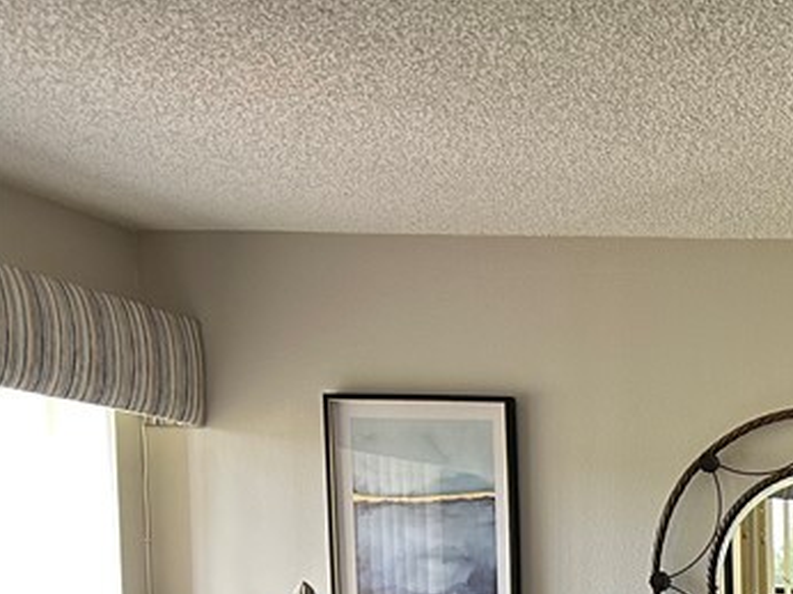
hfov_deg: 21.6
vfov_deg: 17.5
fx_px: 1763
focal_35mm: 77
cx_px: 1164
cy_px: 839
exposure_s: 1/60
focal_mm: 5.7
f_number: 1.5
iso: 125
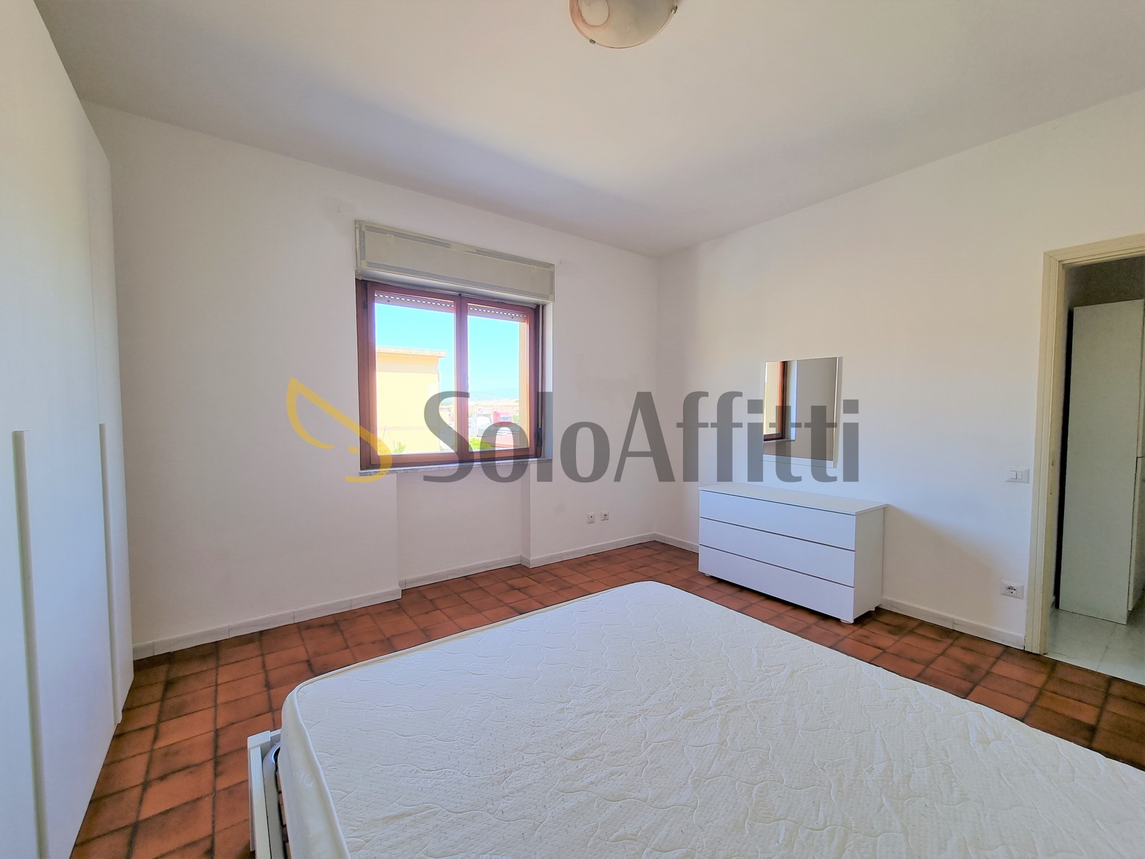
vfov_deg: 89.9
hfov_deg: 106.2
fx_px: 430
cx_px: 572
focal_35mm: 13
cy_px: 430
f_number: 2.2
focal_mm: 2.2
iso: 50
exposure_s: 1/111
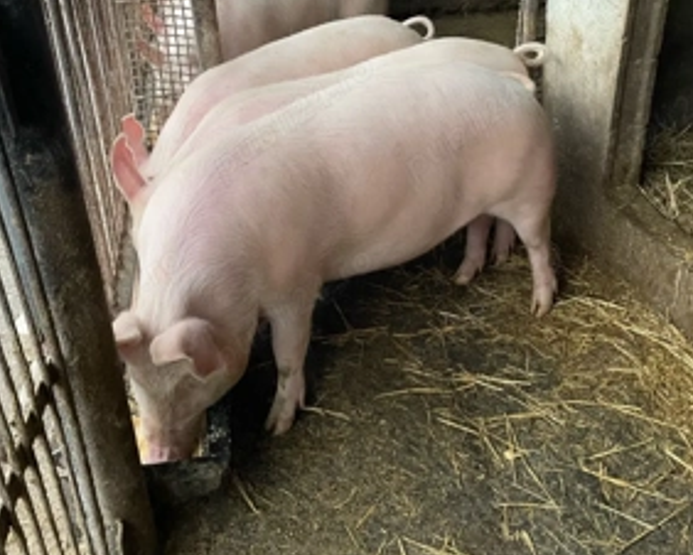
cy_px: 147
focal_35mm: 36
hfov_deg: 50.2
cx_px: 342
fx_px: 739
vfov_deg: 40.2
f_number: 1.6
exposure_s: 1/60
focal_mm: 4.2
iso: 320
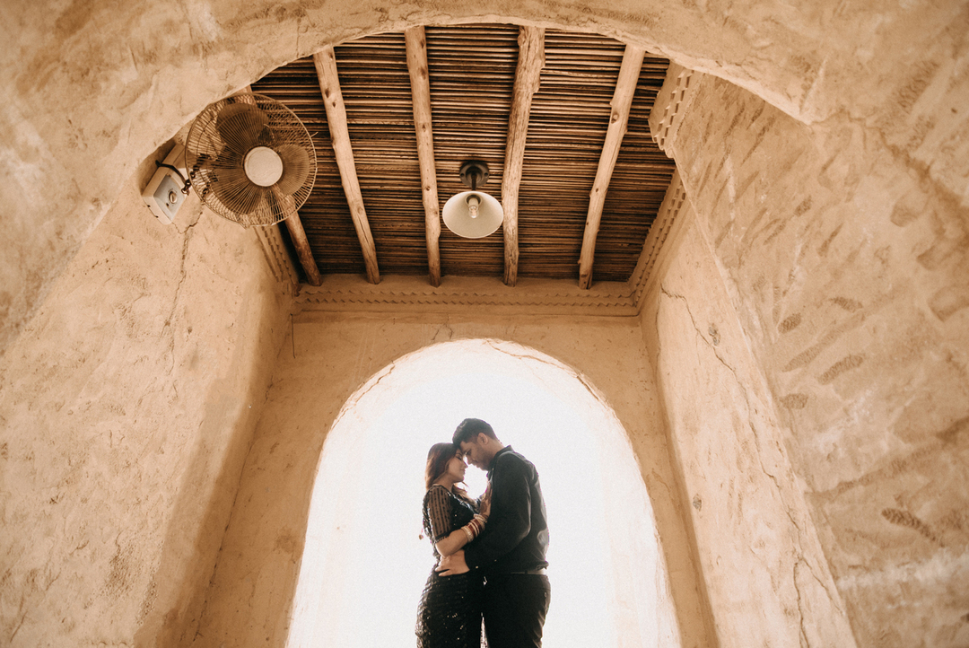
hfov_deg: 96.7
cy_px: 324
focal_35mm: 16
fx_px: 431
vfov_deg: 73.8
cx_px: 484
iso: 160
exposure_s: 1/320
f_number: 3.2
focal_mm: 11
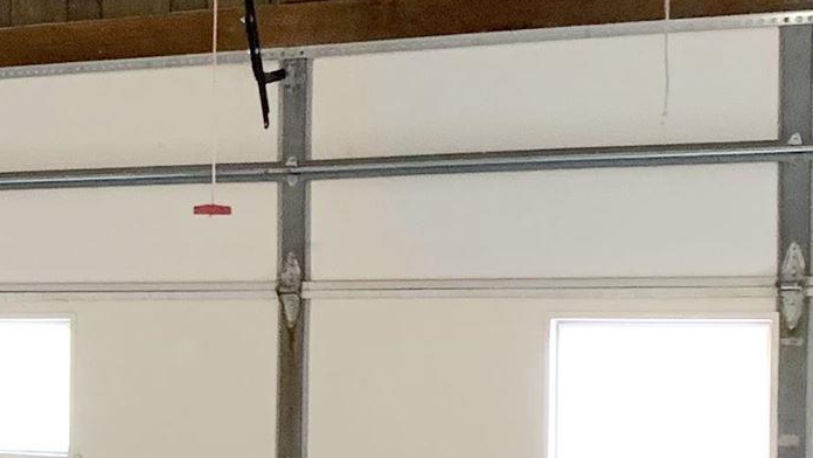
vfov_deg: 9.7
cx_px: -174
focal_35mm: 125
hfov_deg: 16.4
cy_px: 405
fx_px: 2696
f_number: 1.8
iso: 200
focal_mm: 4.25
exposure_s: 1/60
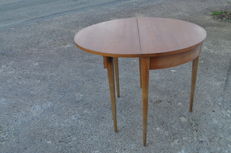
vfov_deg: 34.1
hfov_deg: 49.6
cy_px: 76
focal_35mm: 39
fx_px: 250
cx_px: 116
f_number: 5.6
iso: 360
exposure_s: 1/125
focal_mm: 26
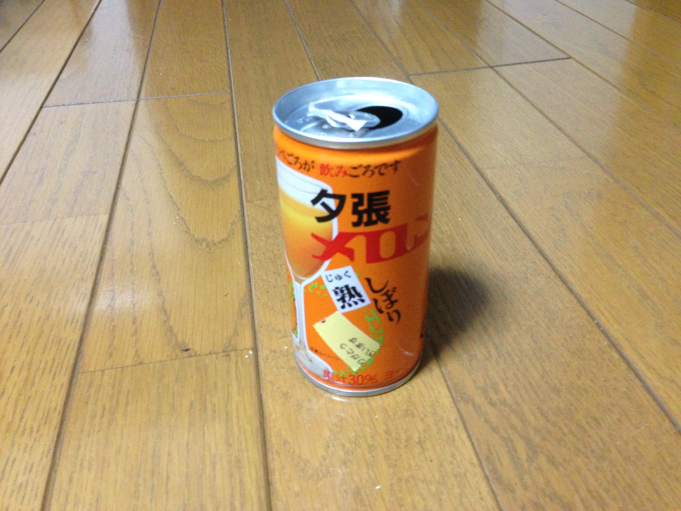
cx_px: 340
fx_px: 649
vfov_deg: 42.9
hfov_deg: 55.4
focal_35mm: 33
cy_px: 256
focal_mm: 4.13
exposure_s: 1/20
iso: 400
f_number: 2.4
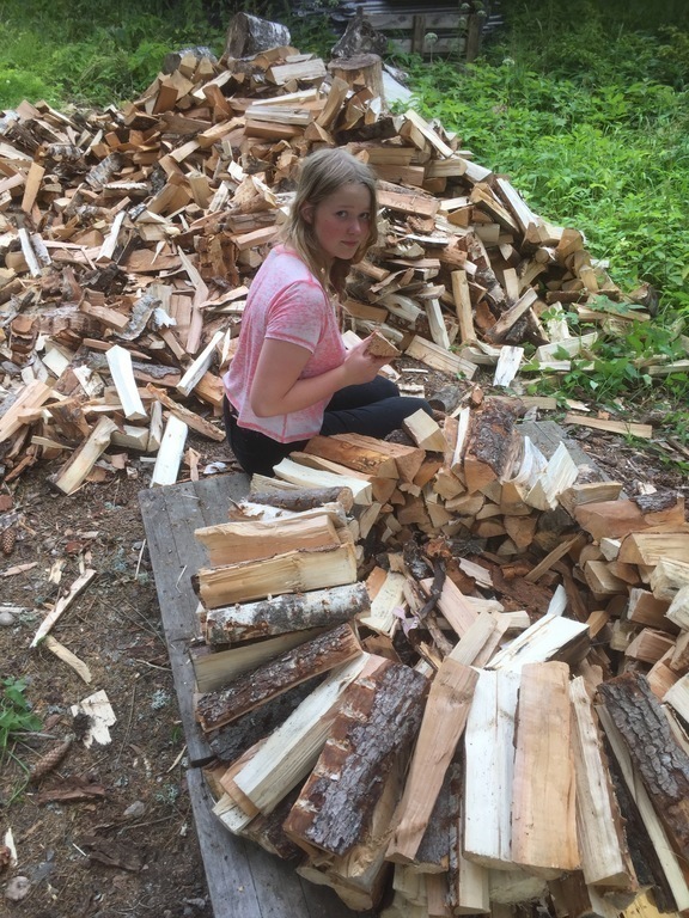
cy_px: 459
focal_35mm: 29
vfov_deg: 61.7
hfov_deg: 48.2
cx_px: 344
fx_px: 770
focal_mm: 4.15
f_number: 2.2
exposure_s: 1/223
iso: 32
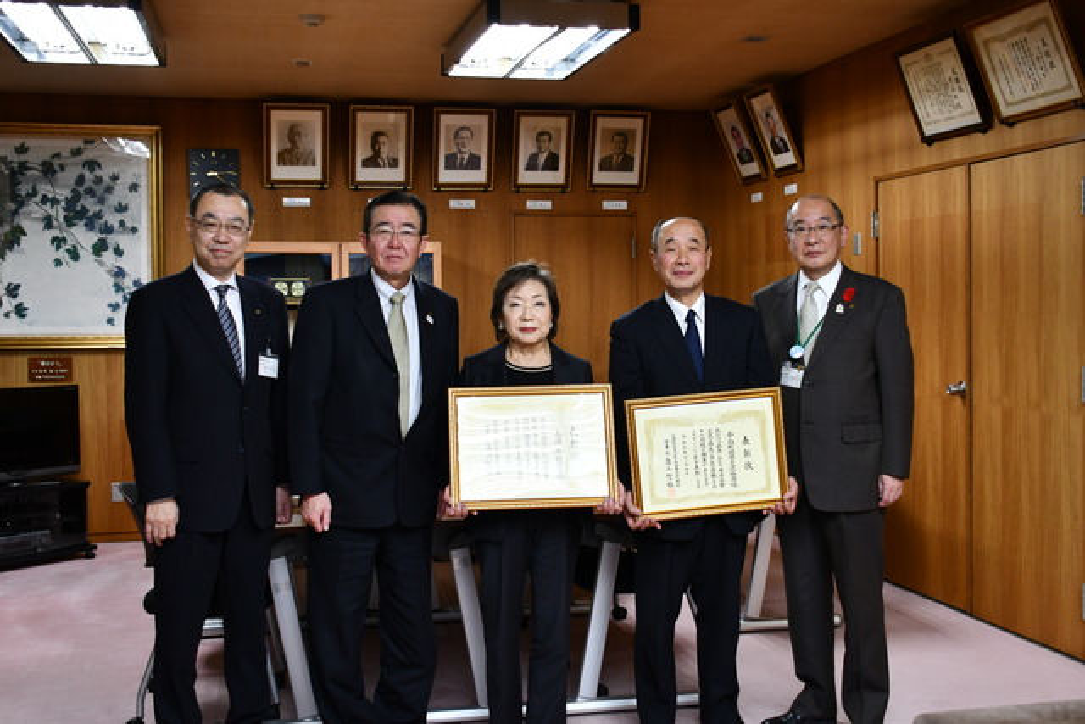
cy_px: 362
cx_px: 542
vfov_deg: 31.9
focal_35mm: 42
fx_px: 1266
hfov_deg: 46.4
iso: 1250
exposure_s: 1/125
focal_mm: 28
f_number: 4
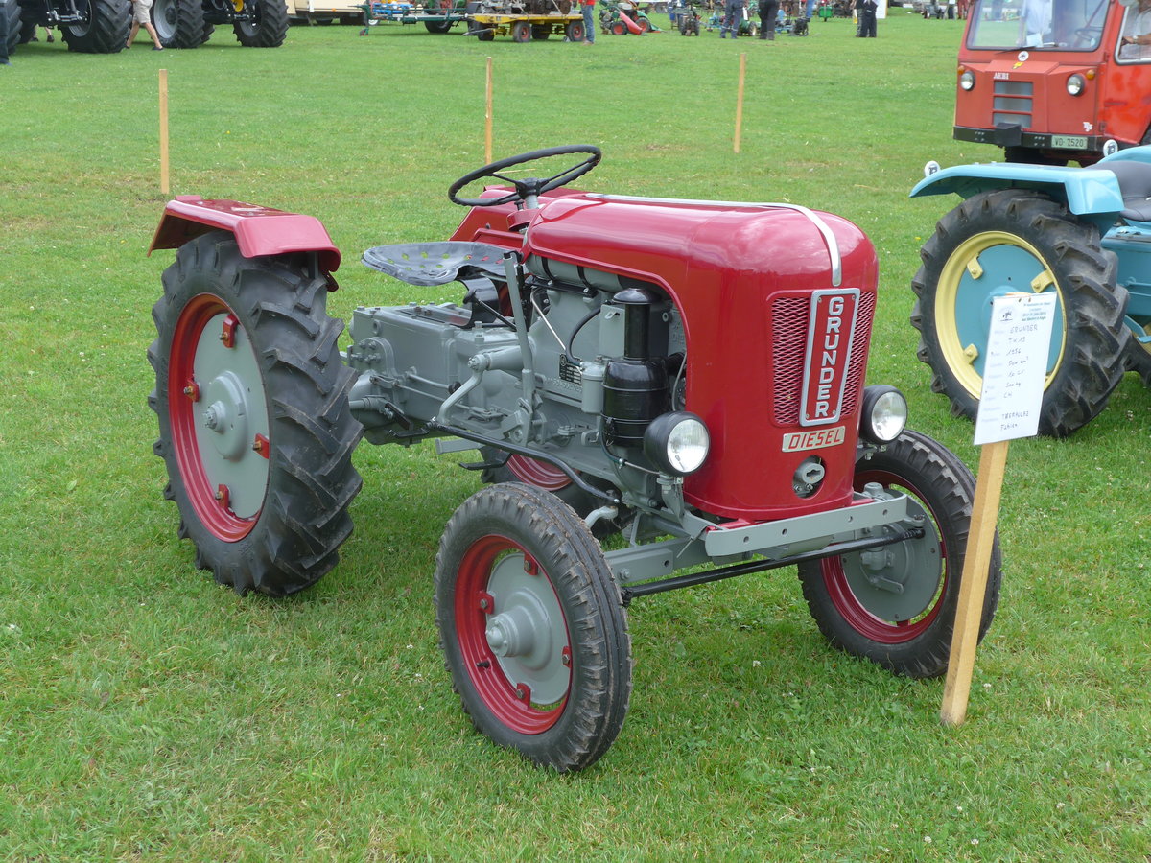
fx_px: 1729
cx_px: 576
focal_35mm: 52
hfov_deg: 36.8
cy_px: 432
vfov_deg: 28.0
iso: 80
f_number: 3.3
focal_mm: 10.7
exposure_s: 1/200
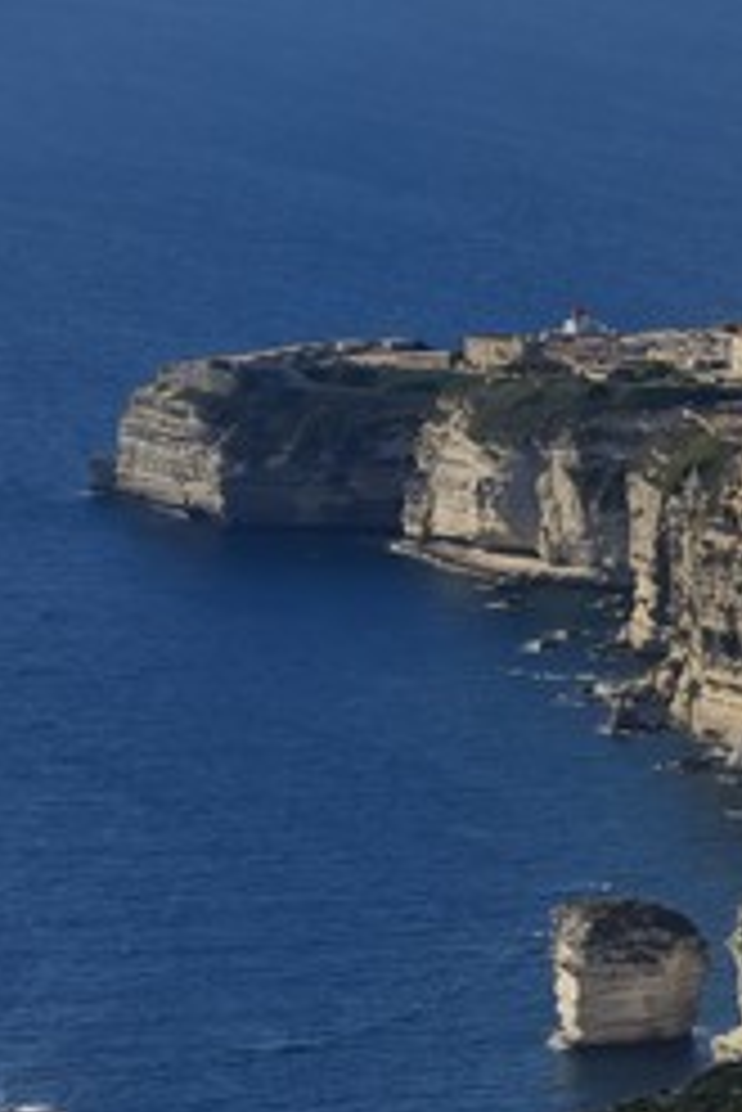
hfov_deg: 4.3
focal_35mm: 323
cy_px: 612
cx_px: 868
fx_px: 9971
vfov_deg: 6.4
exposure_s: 1/800
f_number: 11
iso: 400
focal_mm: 190
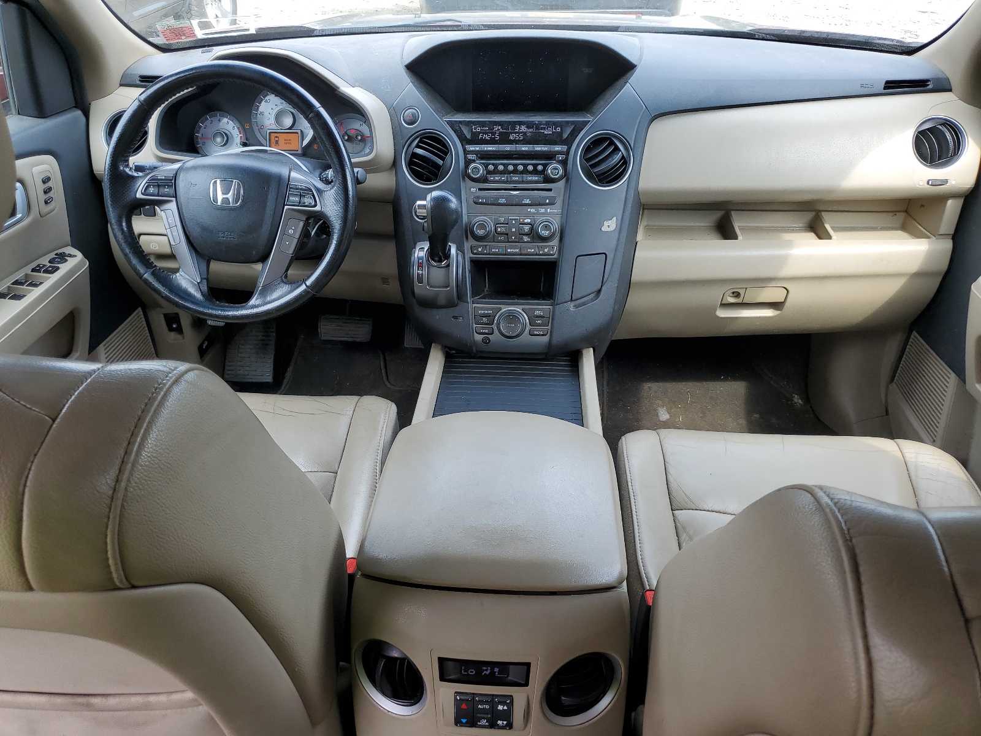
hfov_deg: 67.3
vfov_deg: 53.1
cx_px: 490
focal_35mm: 26
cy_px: 368
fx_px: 737
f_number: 1.5
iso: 50
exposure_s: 1/250
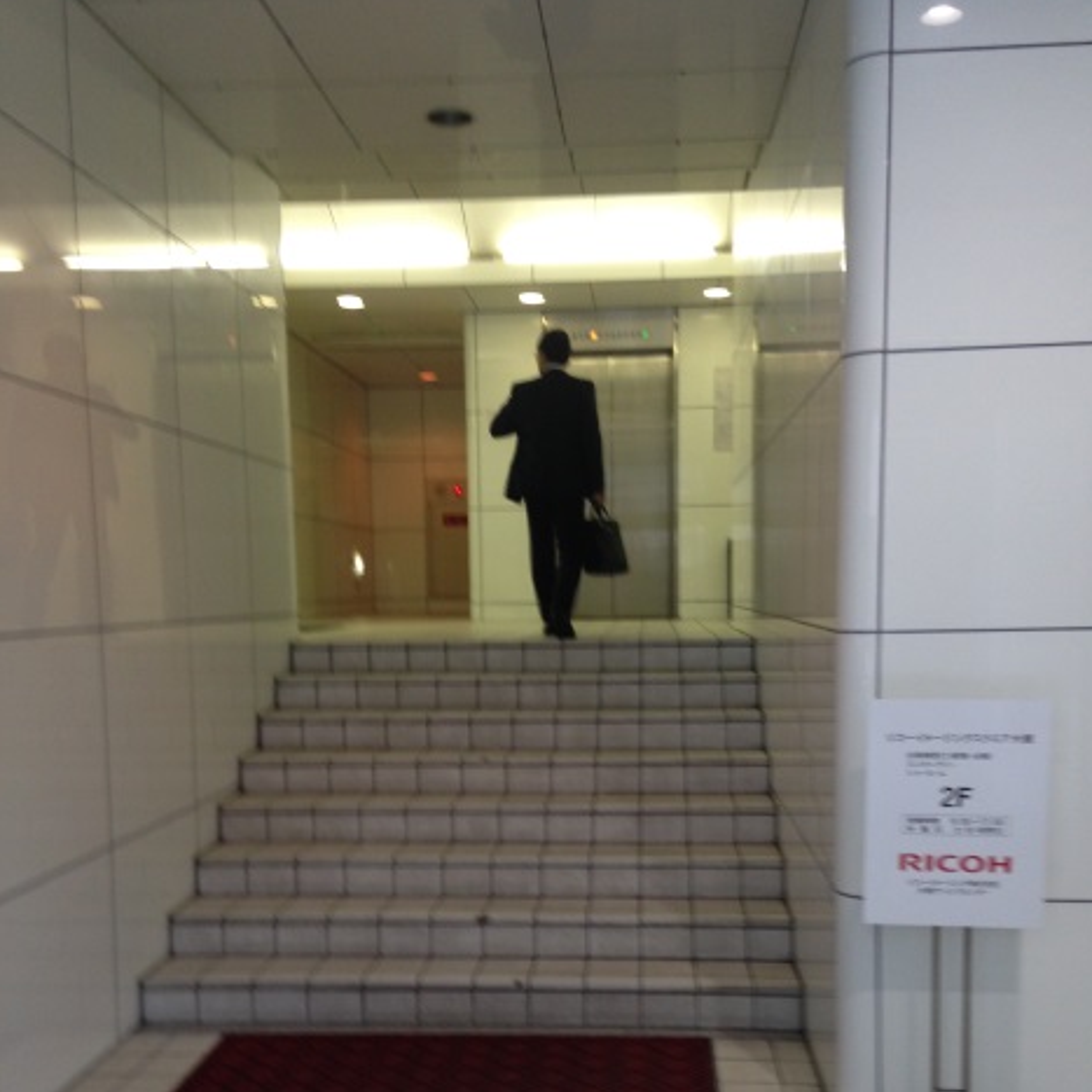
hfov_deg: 41.9
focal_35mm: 40
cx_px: 559
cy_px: 727
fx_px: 1428
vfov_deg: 41.3
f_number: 2.4
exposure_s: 1/20
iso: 80
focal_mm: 4.12
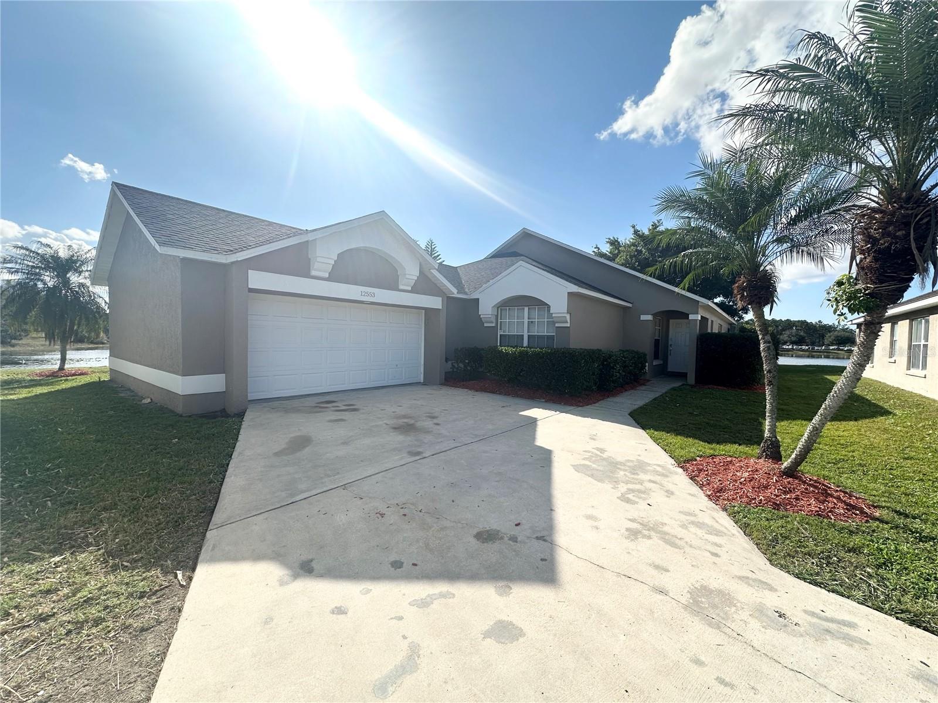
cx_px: 469
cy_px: 352
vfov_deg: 85.7
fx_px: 379
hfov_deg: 102.1
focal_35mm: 14
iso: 50
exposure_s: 1/2092
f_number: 2.2
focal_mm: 2.22
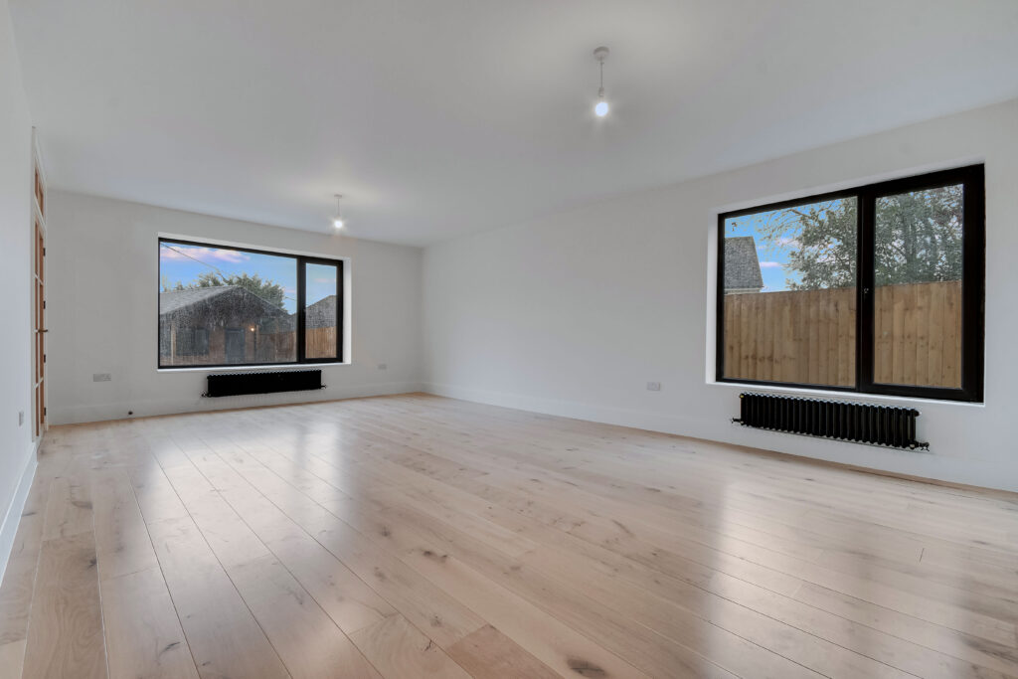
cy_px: 340
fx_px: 424
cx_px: 509
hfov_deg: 100.4
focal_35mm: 15
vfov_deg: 77.3
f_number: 8
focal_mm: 10
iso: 400
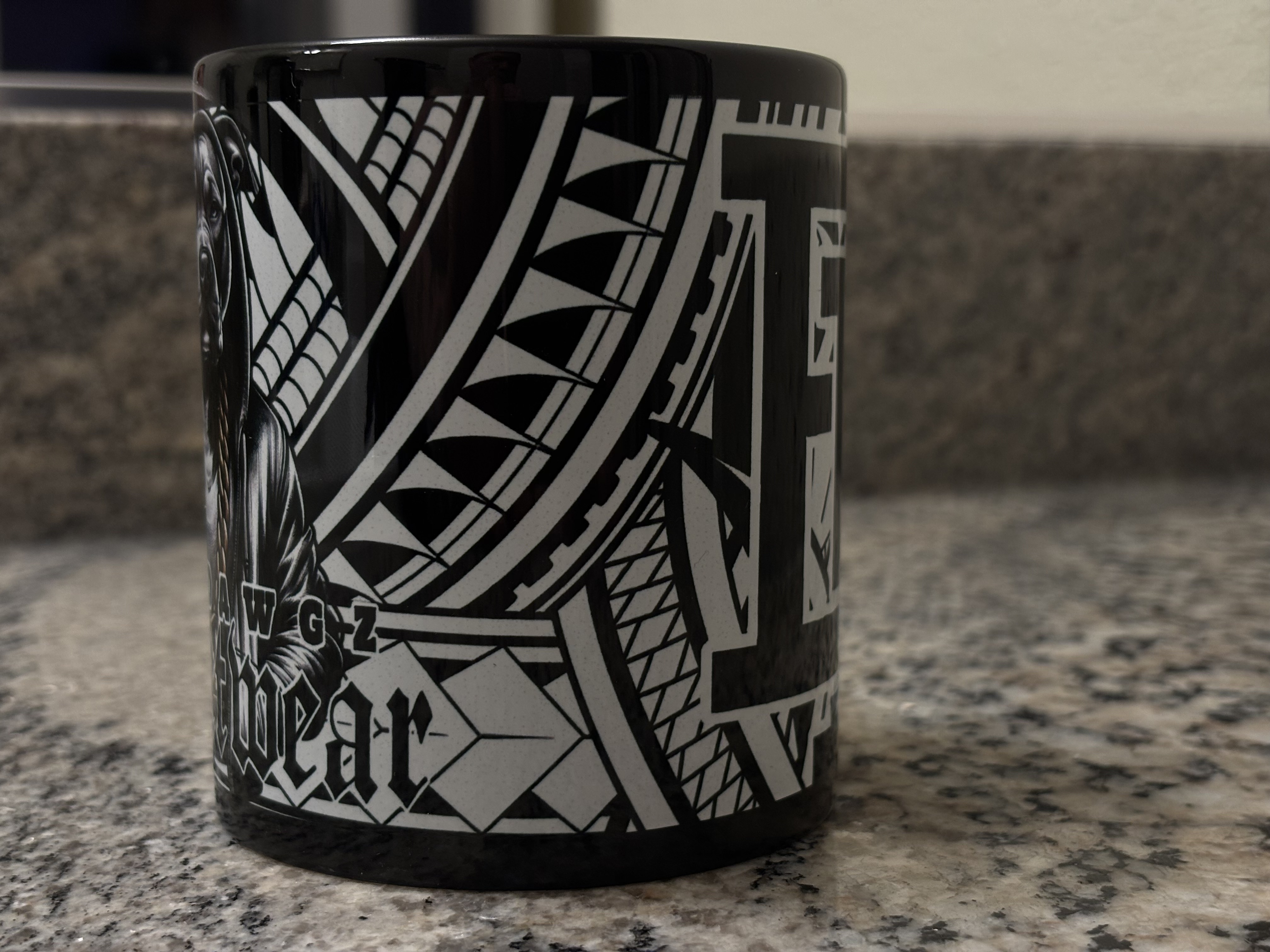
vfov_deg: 28.0
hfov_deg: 36.8
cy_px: 476
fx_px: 1908
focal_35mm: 52
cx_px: 635
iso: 125
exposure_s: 1/40
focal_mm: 5.96
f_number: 1.6
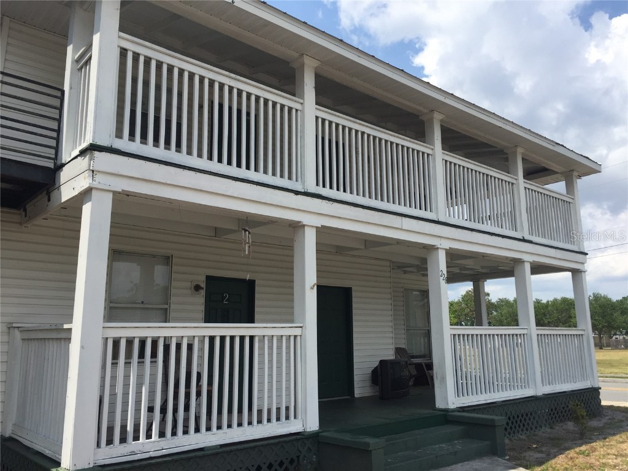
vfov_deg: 48.2
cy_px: 236
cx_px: 314
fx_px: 526
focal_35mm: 29
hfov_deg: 61.7
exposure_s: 1/2083
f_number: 2.2
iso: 32
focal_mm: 4.15
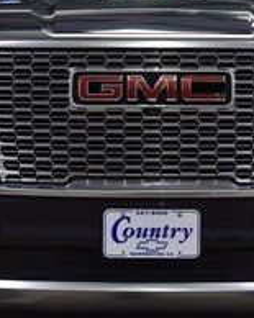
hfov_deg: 8.3
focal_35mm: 186
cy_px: 106
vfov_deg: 10.4
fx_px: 1749
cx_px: 154
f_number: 7.1
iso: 400
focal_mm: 40
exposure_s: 1/25
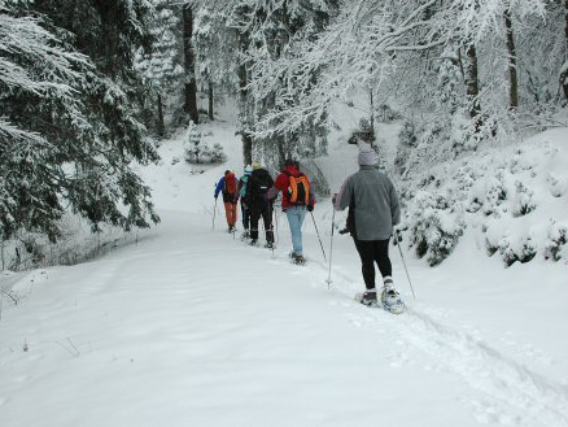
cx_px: 288
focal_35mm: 46
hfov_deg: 41.2
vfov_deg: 31.5
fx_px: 755
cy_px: 214
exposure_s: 1/125
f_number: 6.3
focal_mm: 28
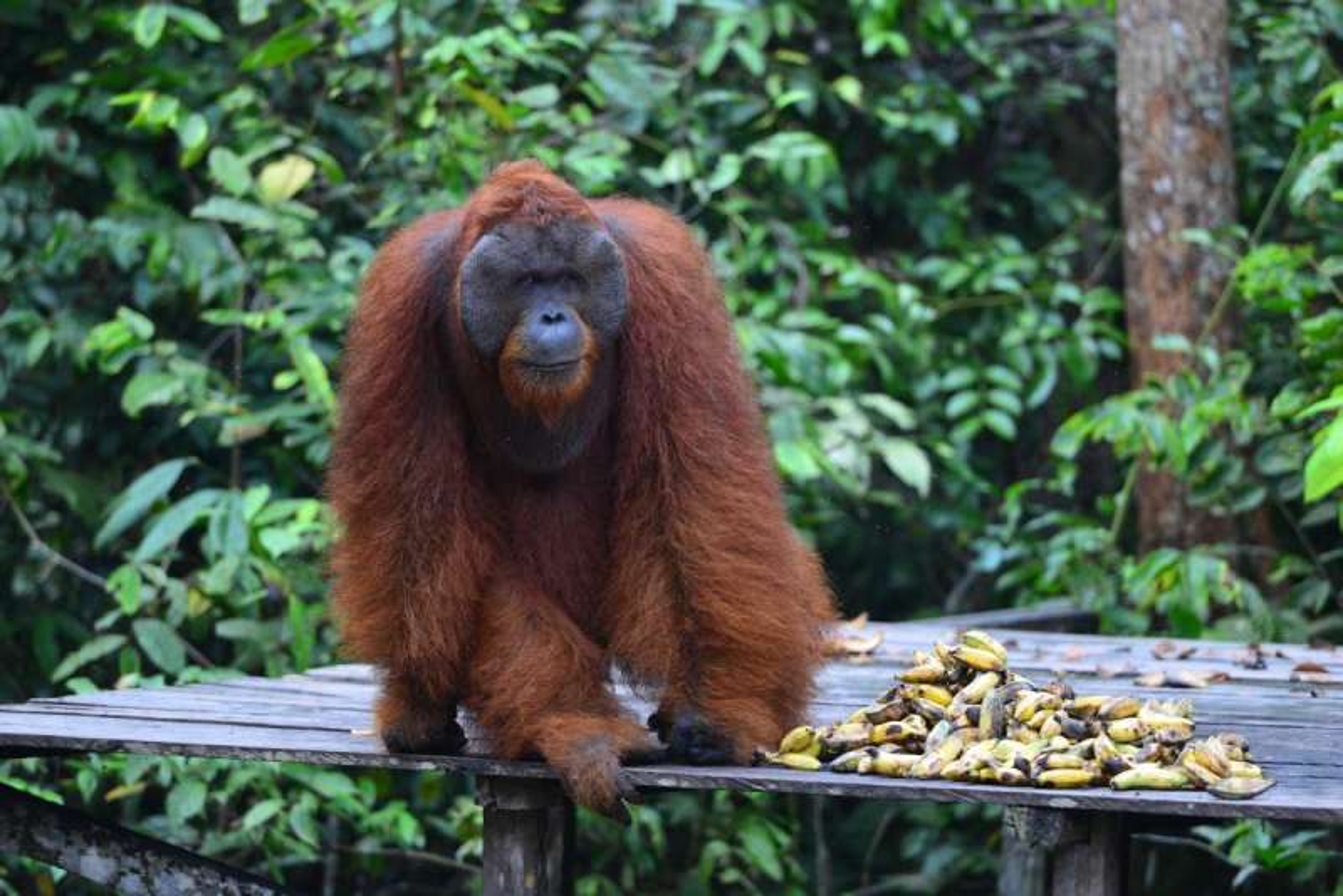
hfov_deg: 10.3
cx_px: 672
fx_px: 7463
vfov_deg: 6.9
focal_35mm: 200
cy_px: 448
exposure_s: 1/200
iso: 400
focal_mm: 200
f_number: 2.8
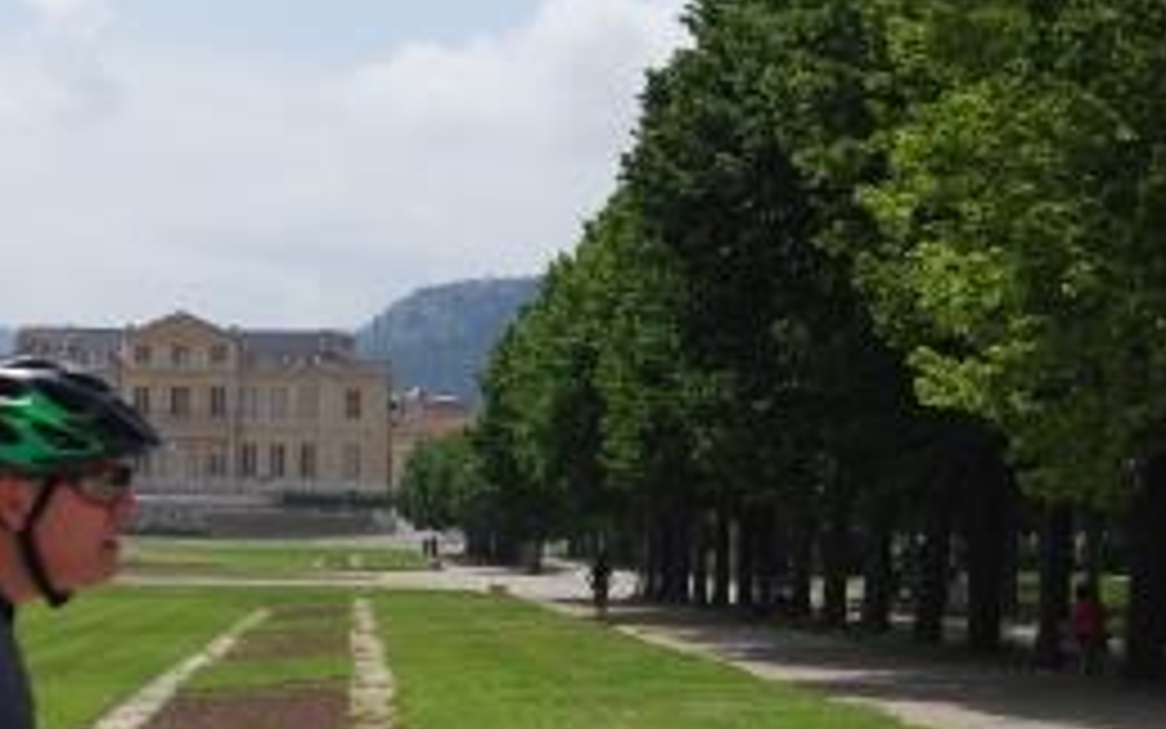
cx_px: 212
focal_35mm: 146
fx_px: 4637
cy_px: 486
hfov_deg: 14.2
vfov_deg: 9.0
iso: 100
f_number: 10
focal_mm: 55
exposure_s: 1/250
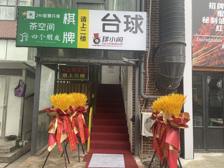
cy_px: 84
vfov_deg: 53.1
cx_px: 112
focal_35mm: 26
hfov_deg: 67.3
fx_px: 168
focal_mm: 4.2
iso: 64
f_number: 1.6
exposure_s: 1/121
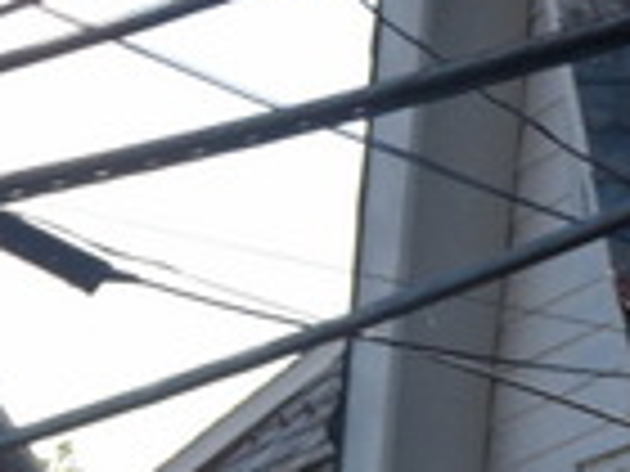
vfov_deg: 2.4
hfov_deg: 3.2
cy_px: 1322
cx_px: -986
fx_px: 11247
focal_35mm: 618
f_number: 5.2
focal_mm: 19.8
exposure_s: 1/250
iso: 80
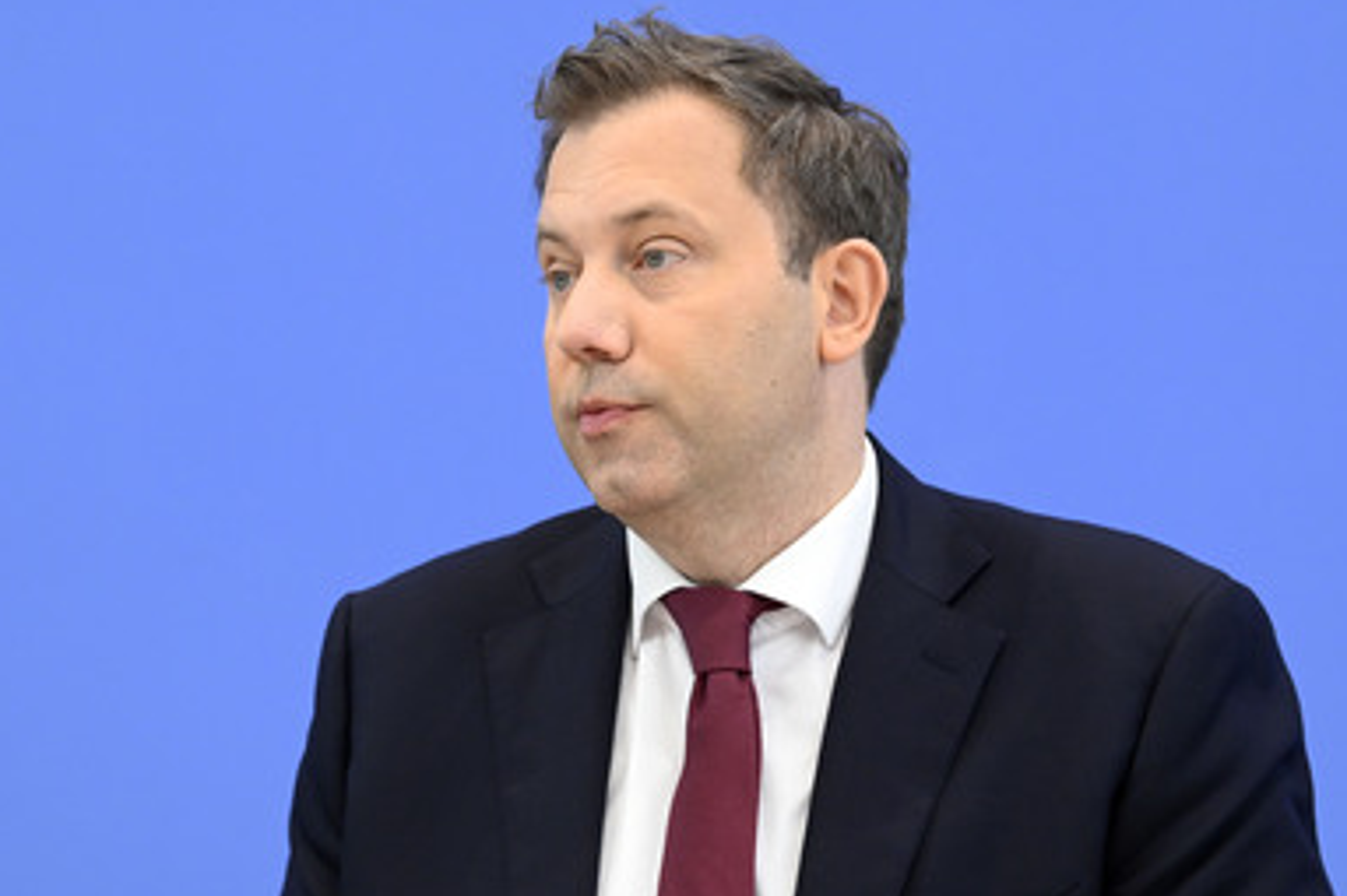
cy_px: 509
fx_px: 4488
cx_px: 607
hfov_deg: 17.1
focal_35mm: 120
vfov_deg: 11.4
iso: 4000
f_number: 5.6
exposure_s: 1/500
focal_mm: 102
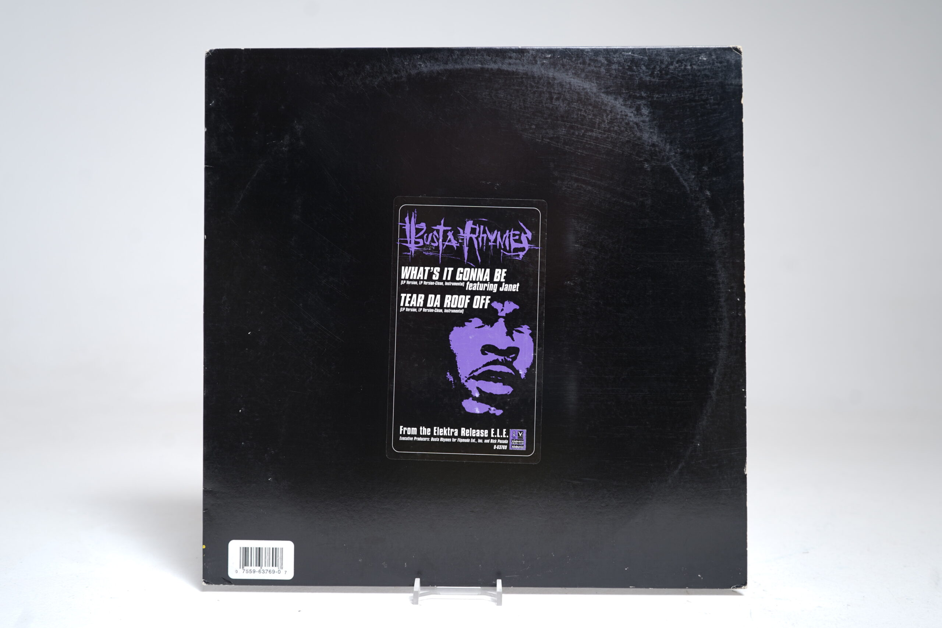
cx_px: 471
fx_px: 785
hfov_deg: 61.9
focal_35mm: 30
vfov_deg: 43.6
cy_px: 314
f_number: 5
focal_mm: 30
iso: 64
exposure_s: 1/2.5
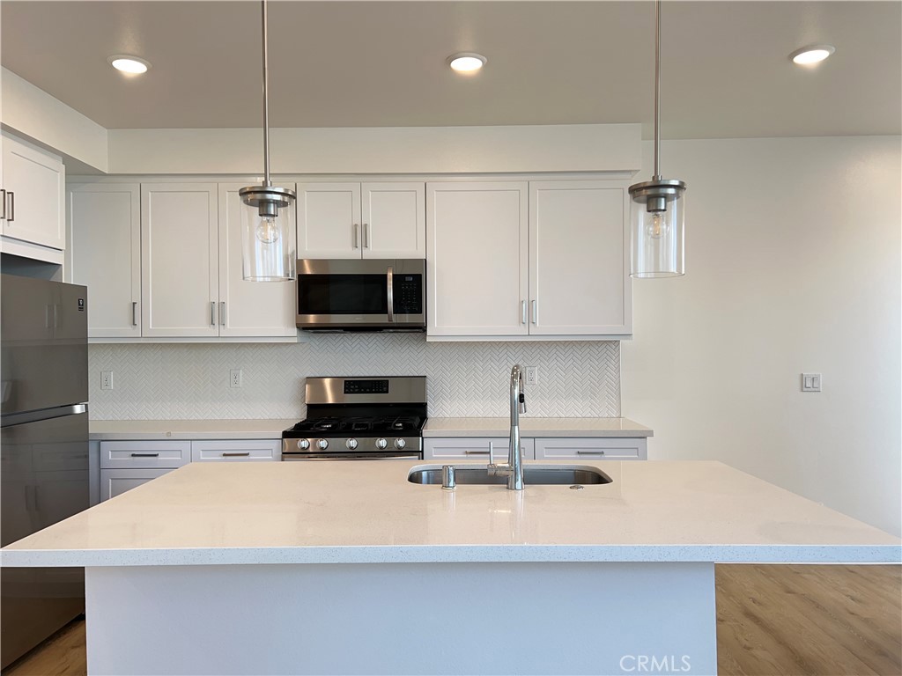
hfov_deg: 67.3
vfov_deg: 53.1
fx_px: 677
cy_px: 338
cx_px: 451
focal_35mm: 26
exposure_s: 1/120
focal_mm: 5.7
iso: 40
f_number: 1.5
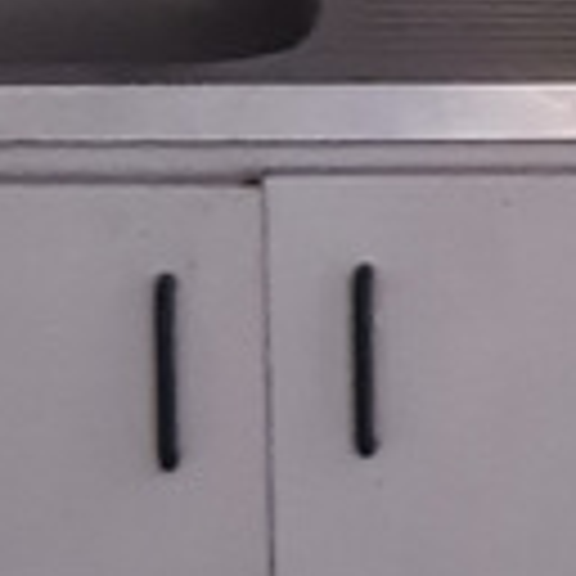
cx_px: 1004
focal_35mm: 223
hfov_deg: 7.6
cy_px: 459
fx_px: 4198
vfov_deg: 7.8
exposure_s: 1/17
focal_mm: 5.9
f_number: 2
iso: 1000
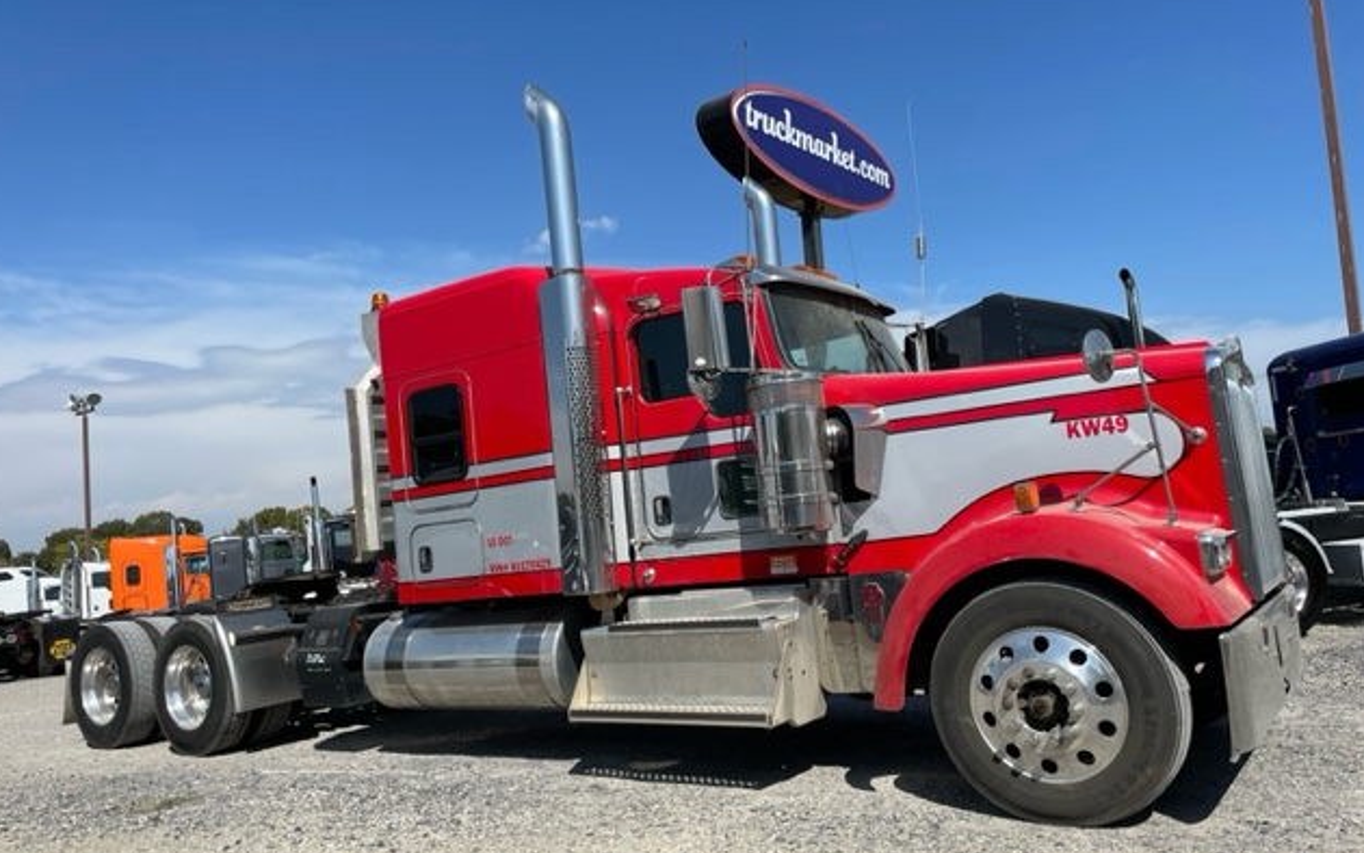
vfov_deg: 44.5
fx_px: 1041
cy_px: 470
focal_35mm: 28
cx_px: 678
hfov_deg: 66.5
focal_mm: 4.2
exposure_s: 1/4651
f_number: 1.6
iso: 32
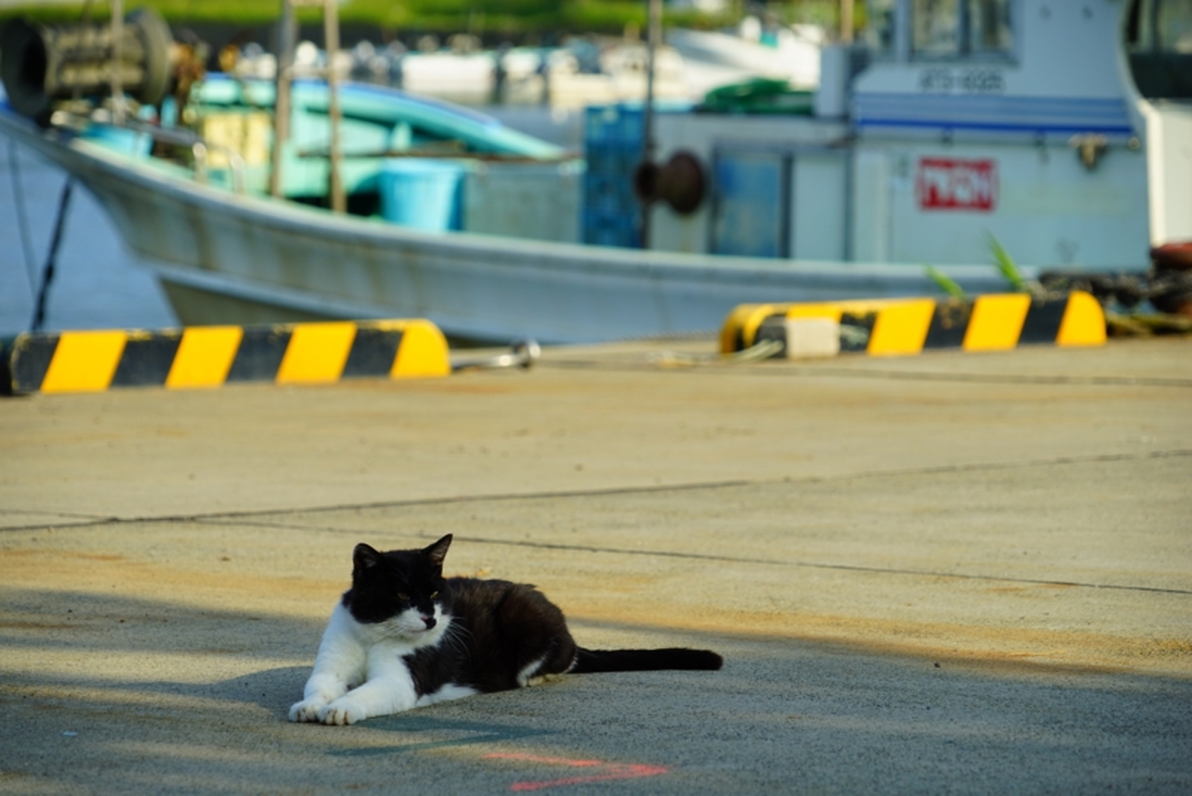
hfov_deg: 11.9
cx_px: 596
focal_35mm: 172
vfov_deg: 8.0
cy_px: 398
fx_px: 5697
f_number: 8
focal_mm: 172
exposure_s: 1/250
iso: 100
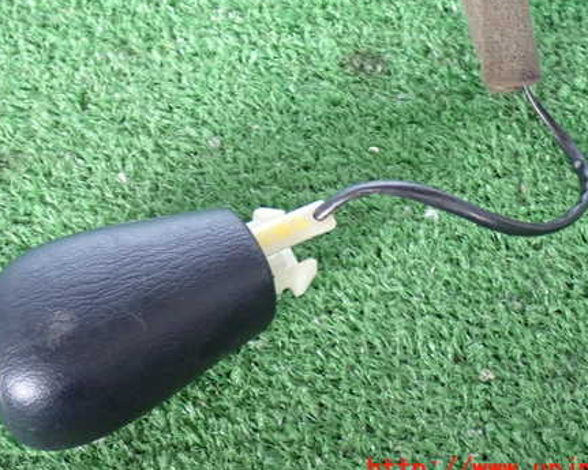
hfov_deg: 27.9
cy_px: 181
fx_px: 1184
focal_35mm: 68
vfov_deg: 22.4
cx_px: 266
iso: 800
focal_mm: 9.01
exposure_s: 1/30
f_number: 3.2
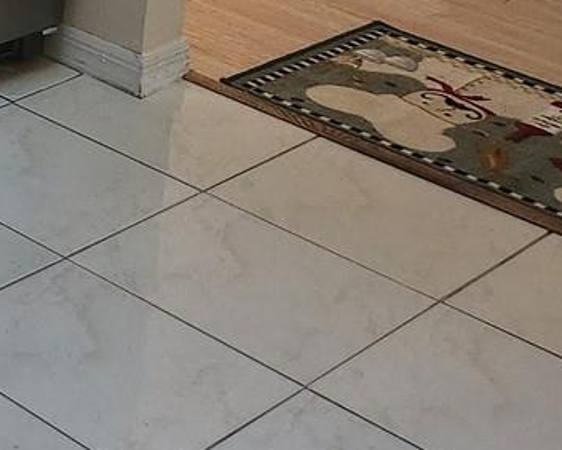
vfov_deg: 13.7
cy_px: -318
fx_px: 1698
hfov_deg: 14.9
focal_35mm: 102
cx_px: -605
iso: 400
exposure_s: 1/120
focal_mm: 5.4
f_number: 1.8
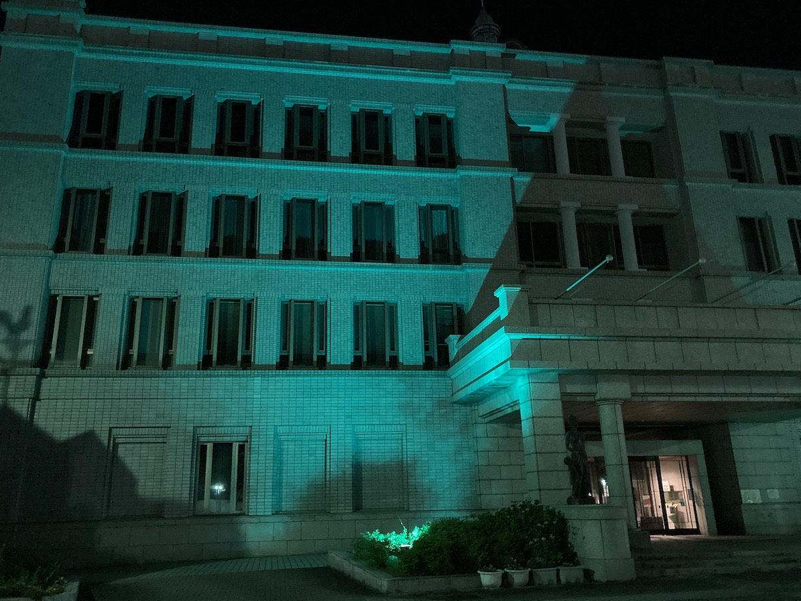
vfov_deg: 46.8
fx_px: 694
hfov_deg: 60.0
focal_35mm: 30
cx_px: 390
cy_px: 282
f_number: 1.8
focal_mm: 3.99
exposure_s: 1/15
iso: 1250
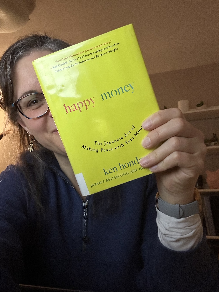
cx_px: 110
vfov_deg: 60.0
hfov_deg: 46.8
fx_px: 253
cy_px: 146
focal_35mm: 30
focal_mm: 2.69
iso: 250
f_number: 1.9
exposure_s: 1/40
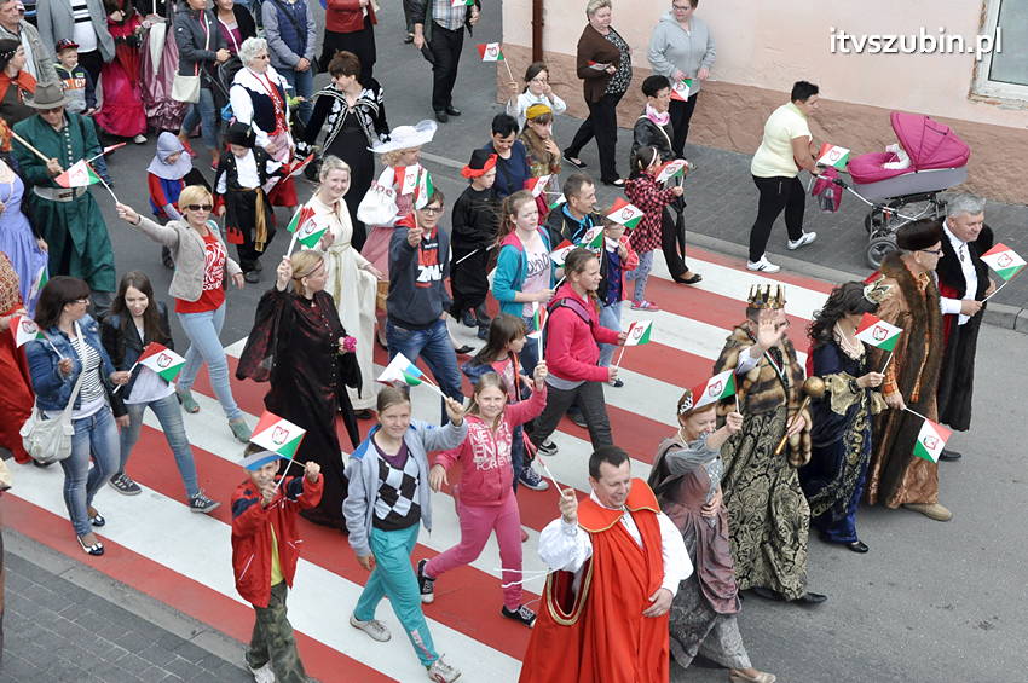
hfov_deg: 35.1
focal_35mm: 57
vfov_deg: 23.7
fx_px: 1626
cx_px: 514
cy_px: 342
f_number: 10
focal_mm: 38
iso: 1250
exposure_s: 1/400
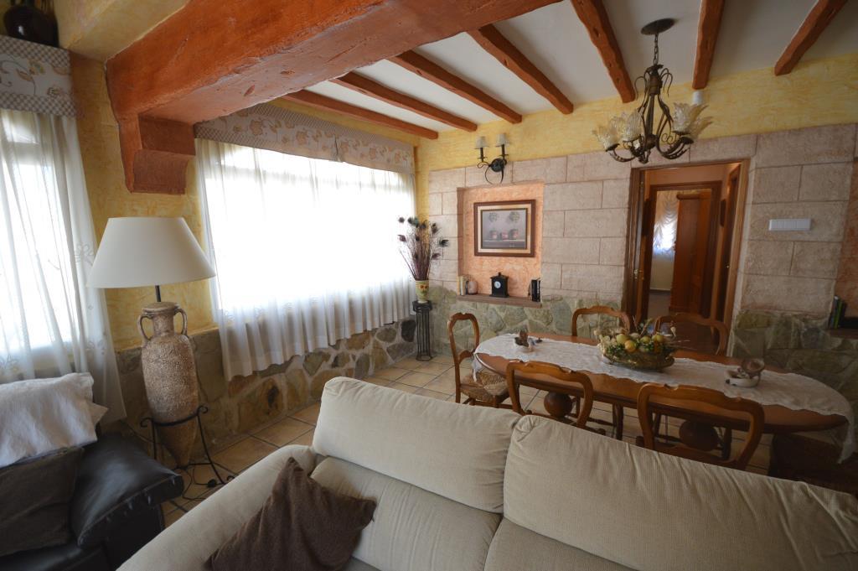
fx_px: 357
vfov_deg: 77.2
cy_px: 286
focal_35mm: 15
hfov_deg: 100.4
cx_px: 429
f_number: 4
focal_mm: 10
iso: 500
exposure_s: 1/60
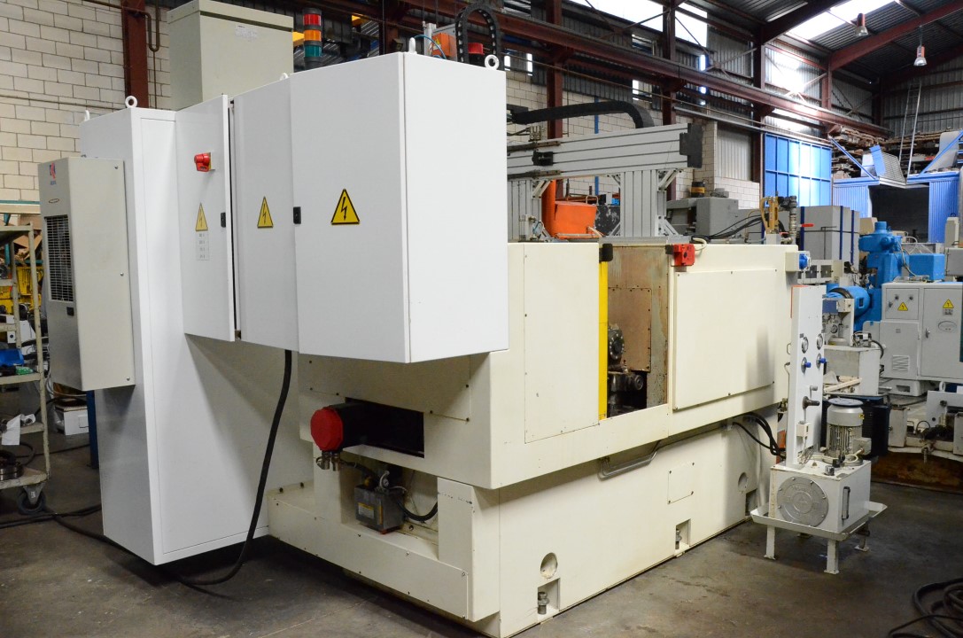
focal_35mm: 30
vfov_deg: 43.4
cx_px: 482
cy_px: 319
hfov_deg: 62.0
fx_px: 801
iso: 6400
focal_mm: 20
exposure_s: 1/320
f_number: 9
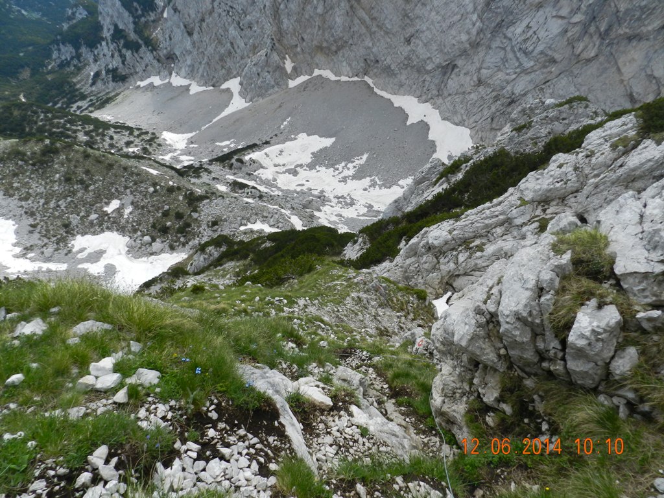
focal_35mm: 23
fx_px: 441
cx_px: 332
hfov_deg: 73.9
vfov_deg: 58.9
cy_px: 249
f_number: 4
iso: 160
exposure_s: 1/640
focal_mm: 4
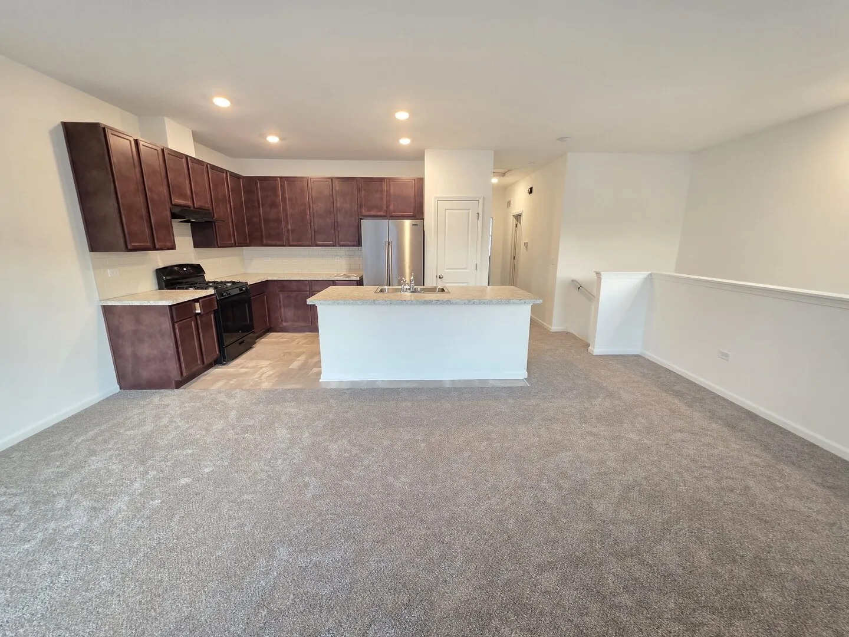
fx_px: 319
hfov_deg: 106.2
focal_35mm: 13
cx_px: 424
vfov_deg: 89.9
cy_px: 318
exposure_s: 1/60
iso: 400
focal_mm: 2.2
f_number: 1.9
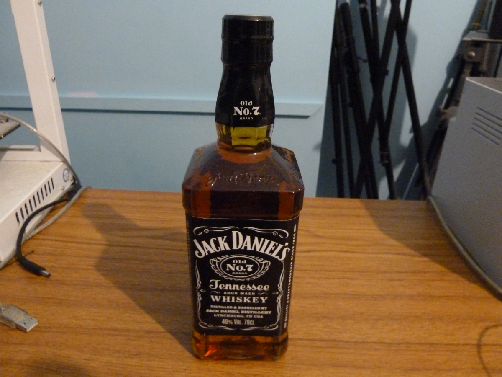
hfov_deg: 69.4
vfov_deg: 54.9
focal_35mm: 25
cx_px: 251
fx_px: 363
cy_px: 188
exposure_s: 1/4
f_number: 3.3
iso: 800
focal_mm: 4.1
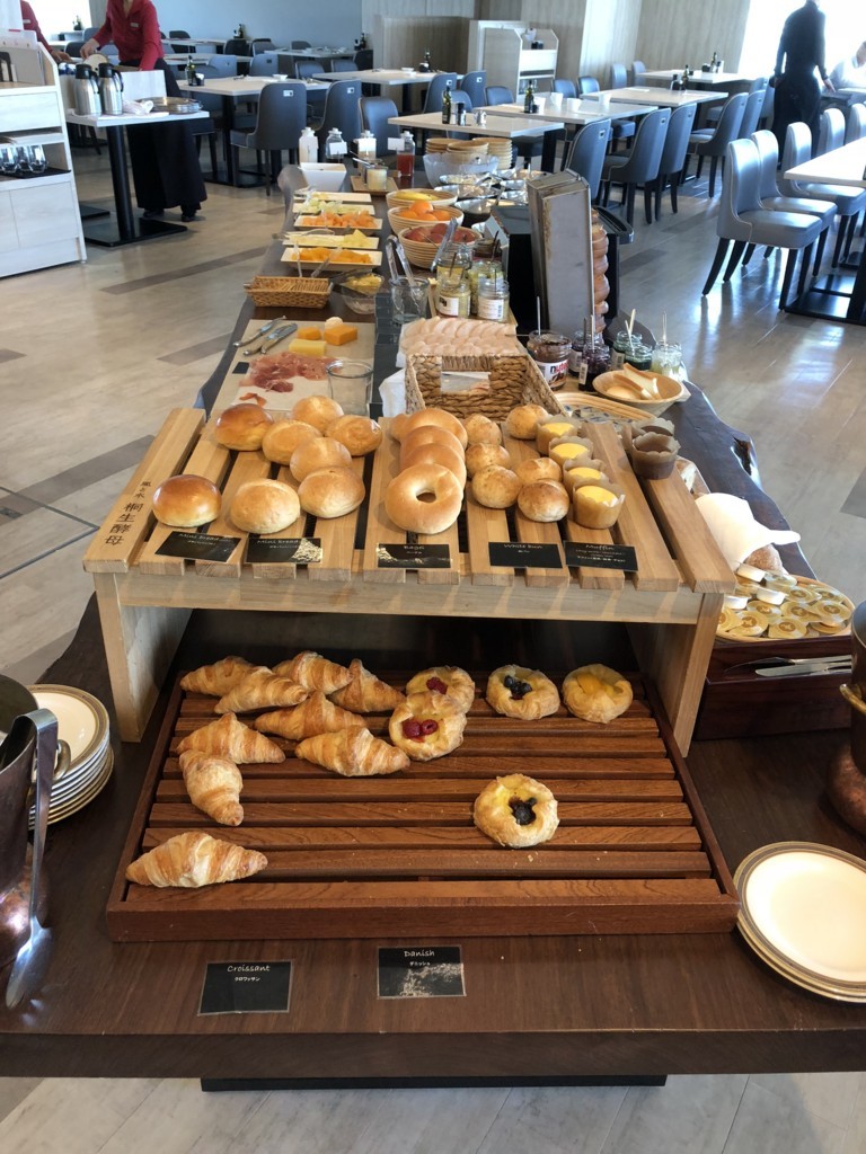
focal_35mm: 28
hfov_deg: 49.7
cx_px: 433
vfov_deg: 63.4
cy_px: 577
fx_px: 934
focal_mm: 3.99
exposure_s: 1/30
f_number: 1.8
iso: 40
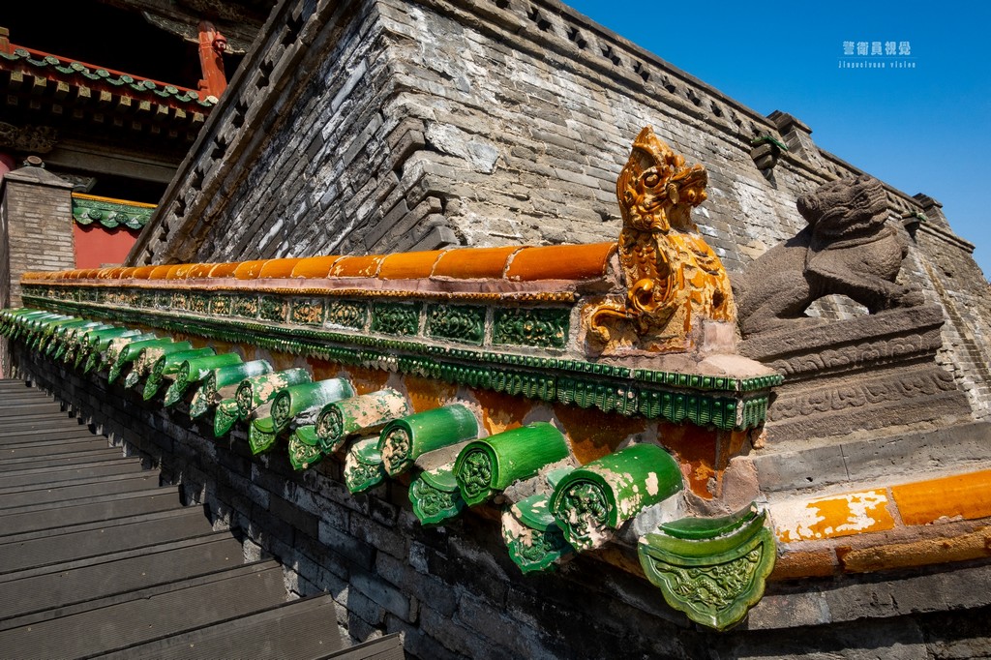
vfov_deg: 53.1
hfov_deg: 73.8
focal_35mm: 24
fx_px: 660
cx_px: 496
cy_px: 330
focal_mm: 8.8
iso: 125
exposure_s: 1/400
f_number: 5.6
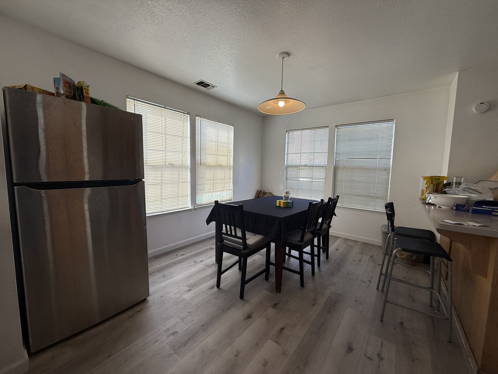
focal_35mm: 14
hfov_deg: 102.1
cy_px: 187
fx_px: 201
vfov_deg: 85.7
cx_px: 249
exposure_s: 1/182
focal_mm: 2.22
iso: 50
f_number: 2.2
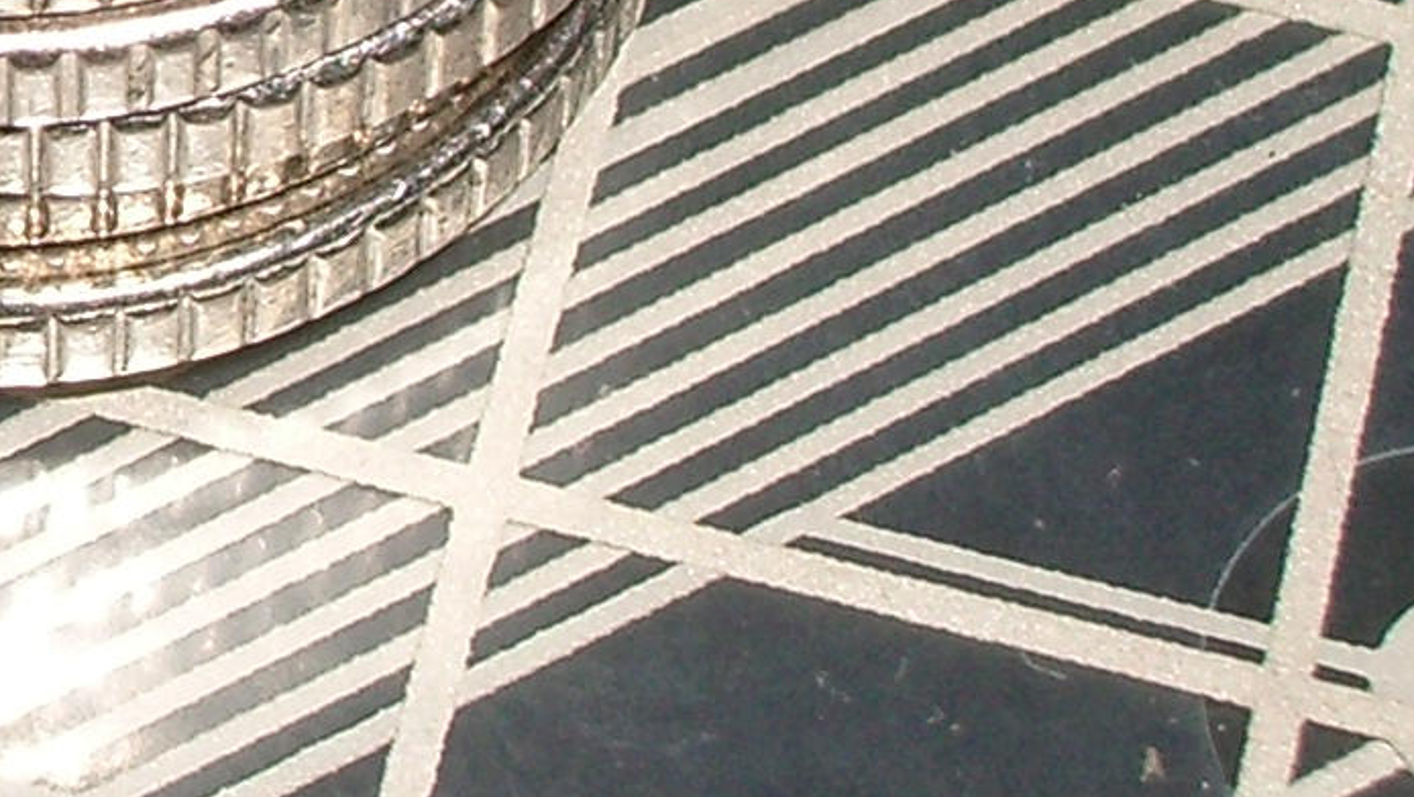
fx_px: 9340
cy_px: -291
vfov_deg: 4.9
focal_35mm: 249
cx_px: -410
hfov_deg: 8.5
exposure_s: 1/60
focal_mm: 10.2
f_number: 5.6
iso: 80
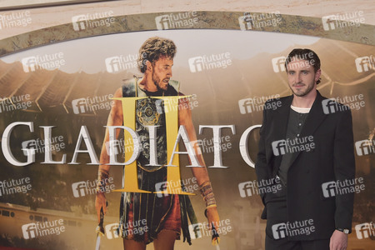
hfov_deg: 36.2
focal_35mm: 55
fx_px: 573
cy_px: 125
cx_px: 188
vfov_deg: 24.6
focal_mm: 55
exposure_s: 1/250
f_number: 5.6
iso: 1000
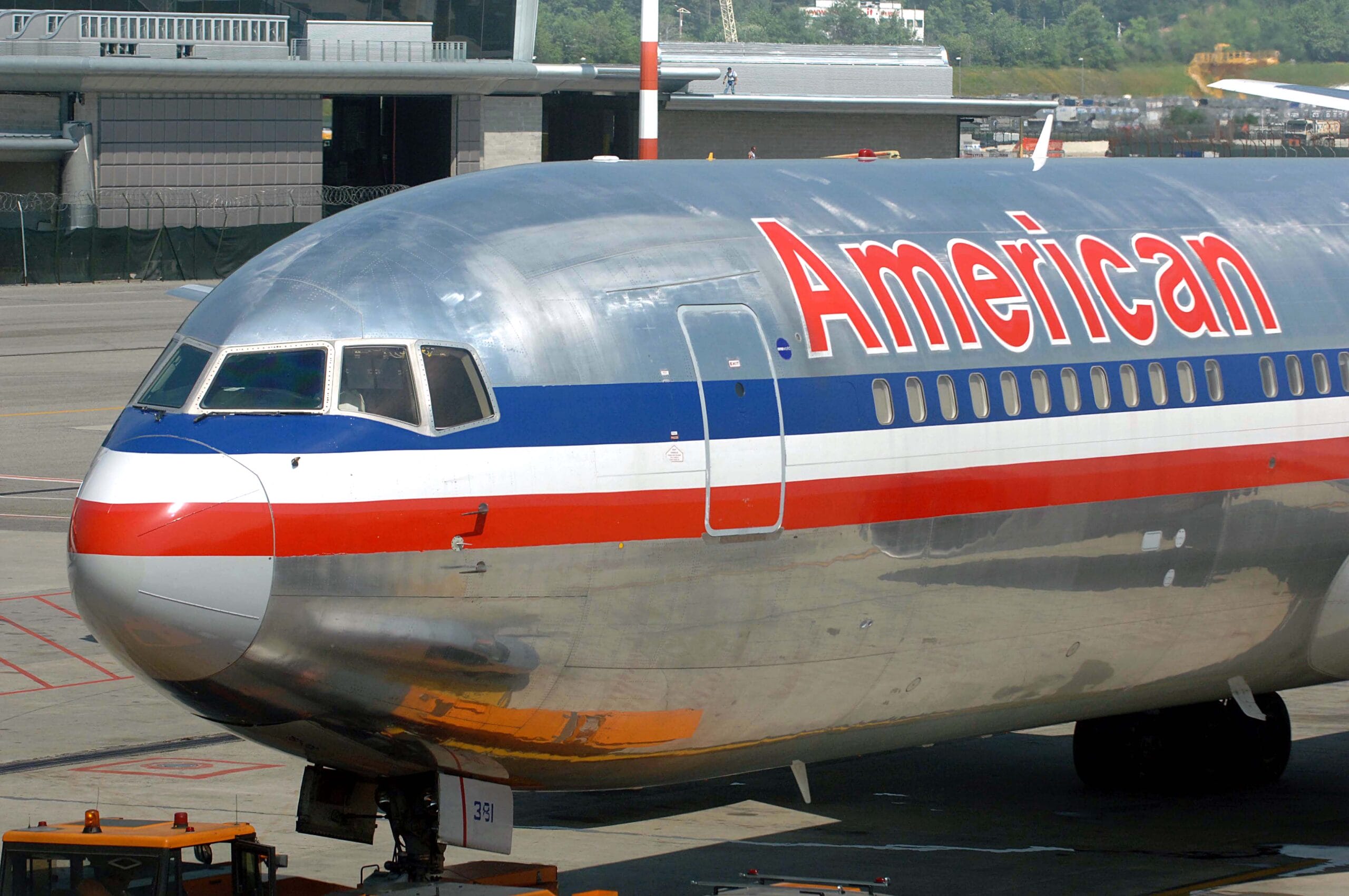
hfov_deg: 11.8
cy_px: 448
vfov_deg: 7.9
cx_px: 674
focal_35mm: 174
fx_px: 6512
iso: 400
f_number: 5
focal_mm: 116
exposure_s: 1/3200
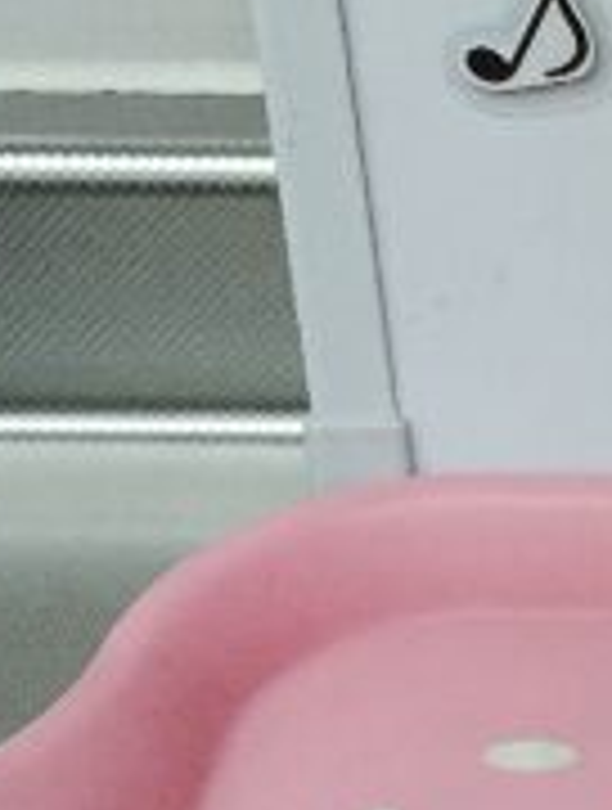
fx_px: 3730
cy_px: 932
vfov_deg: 12.2
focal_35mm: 159
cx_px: 1456
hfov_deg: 8.6
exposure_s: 1/50
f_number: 1.8
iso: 628
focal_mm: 4.27
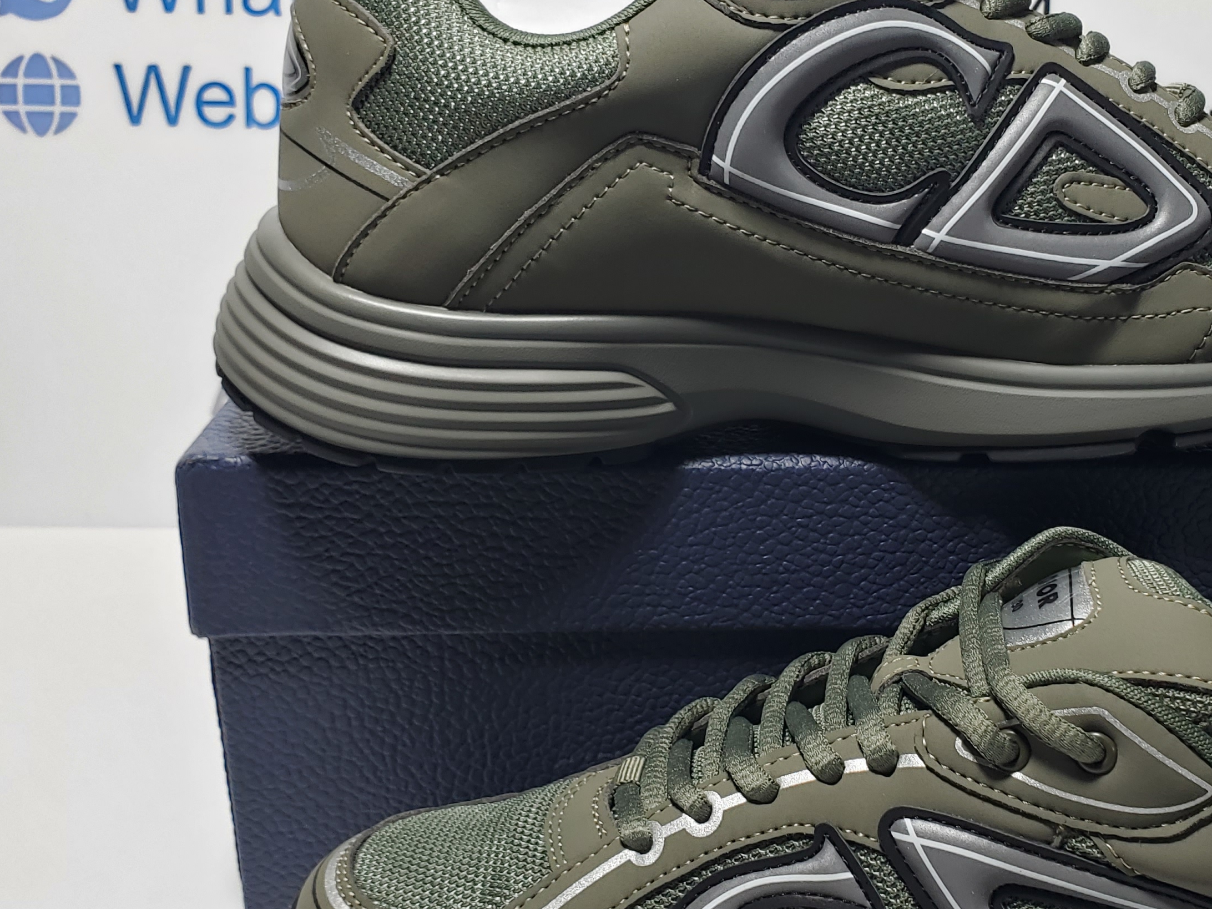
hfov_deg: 38.7
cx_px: 904
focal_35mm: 48
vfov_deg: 30.2
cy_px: 531
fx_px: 1681
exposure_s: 1/160
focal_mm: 4.3
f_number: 2.4
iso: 50
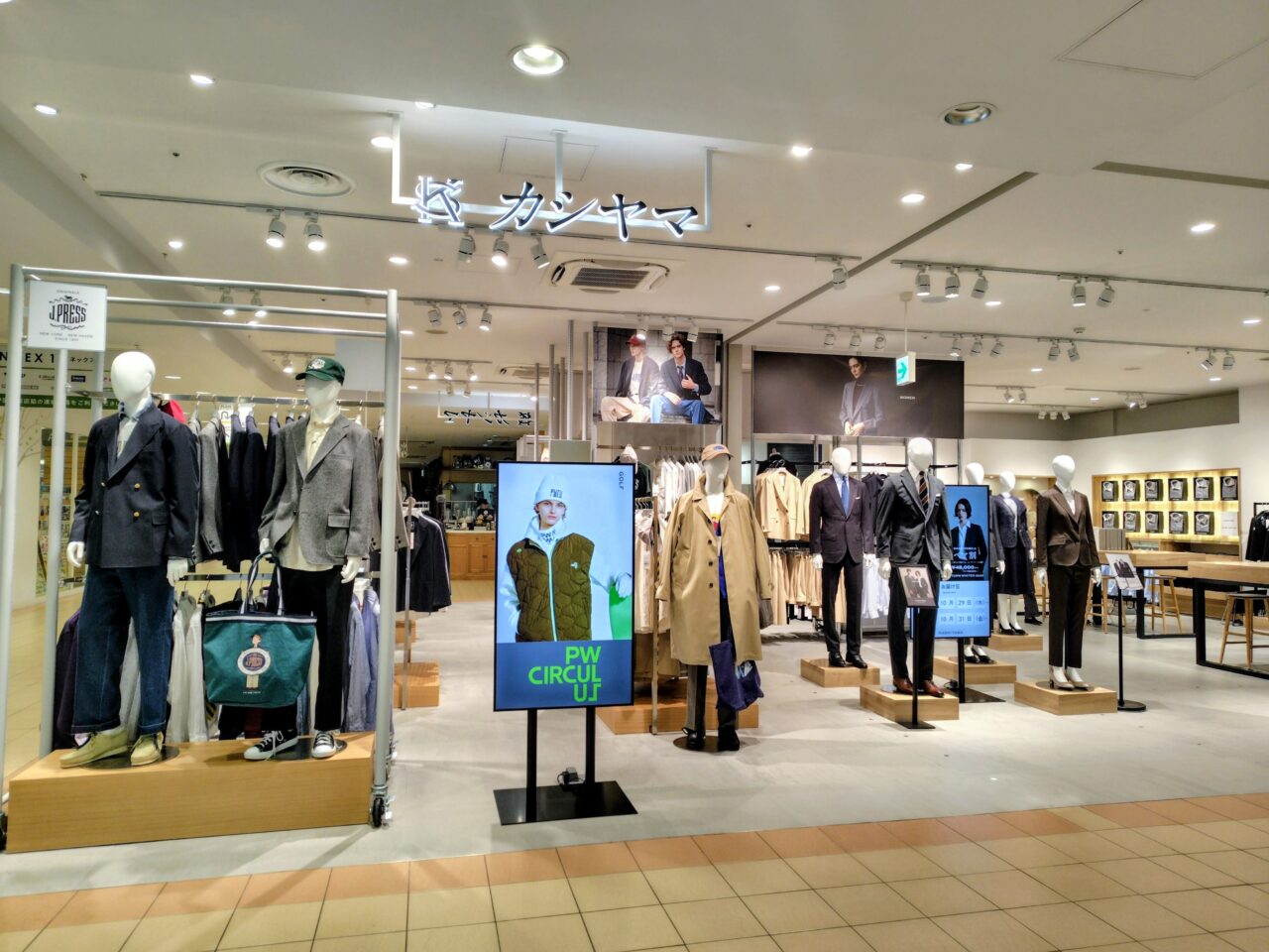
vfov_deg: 58.9
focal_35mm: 23
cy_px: 476
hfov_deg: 73.9
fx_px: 843
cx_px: 634
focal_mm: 5.6
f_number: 1.9
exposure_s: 1/120
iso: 163
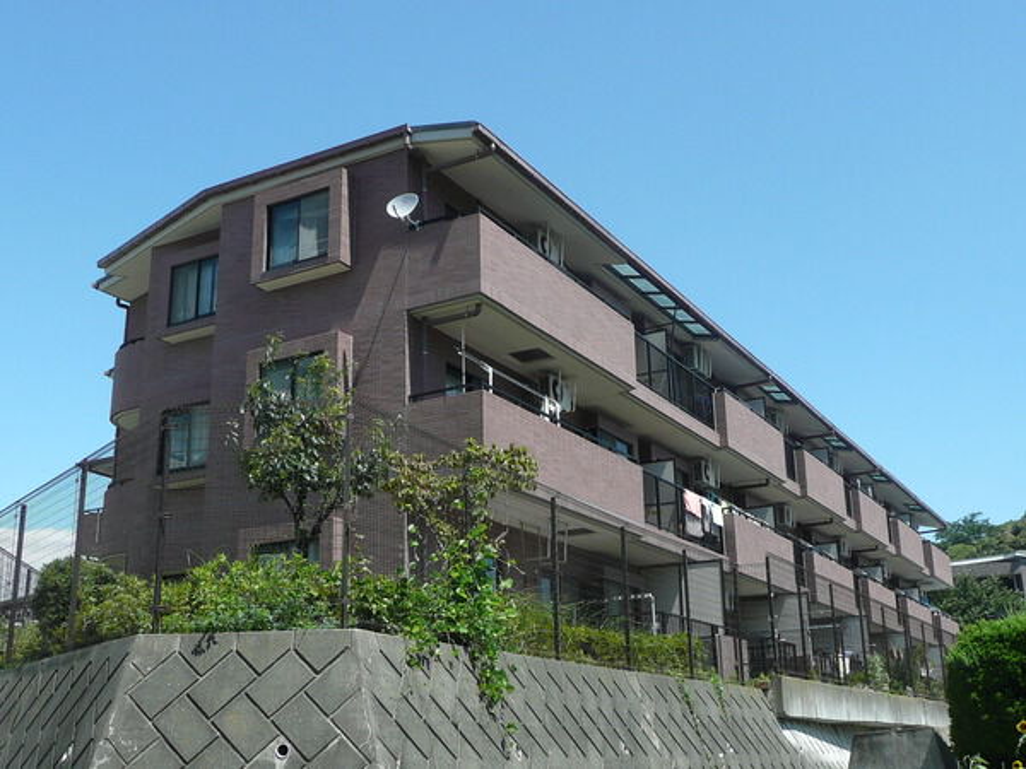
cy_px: 384
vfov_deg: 36.8
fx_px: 1156
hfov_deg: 47.9
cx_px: 513
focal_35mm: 39
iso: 100
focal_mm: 4.6
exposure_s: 1/800
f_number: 3.3
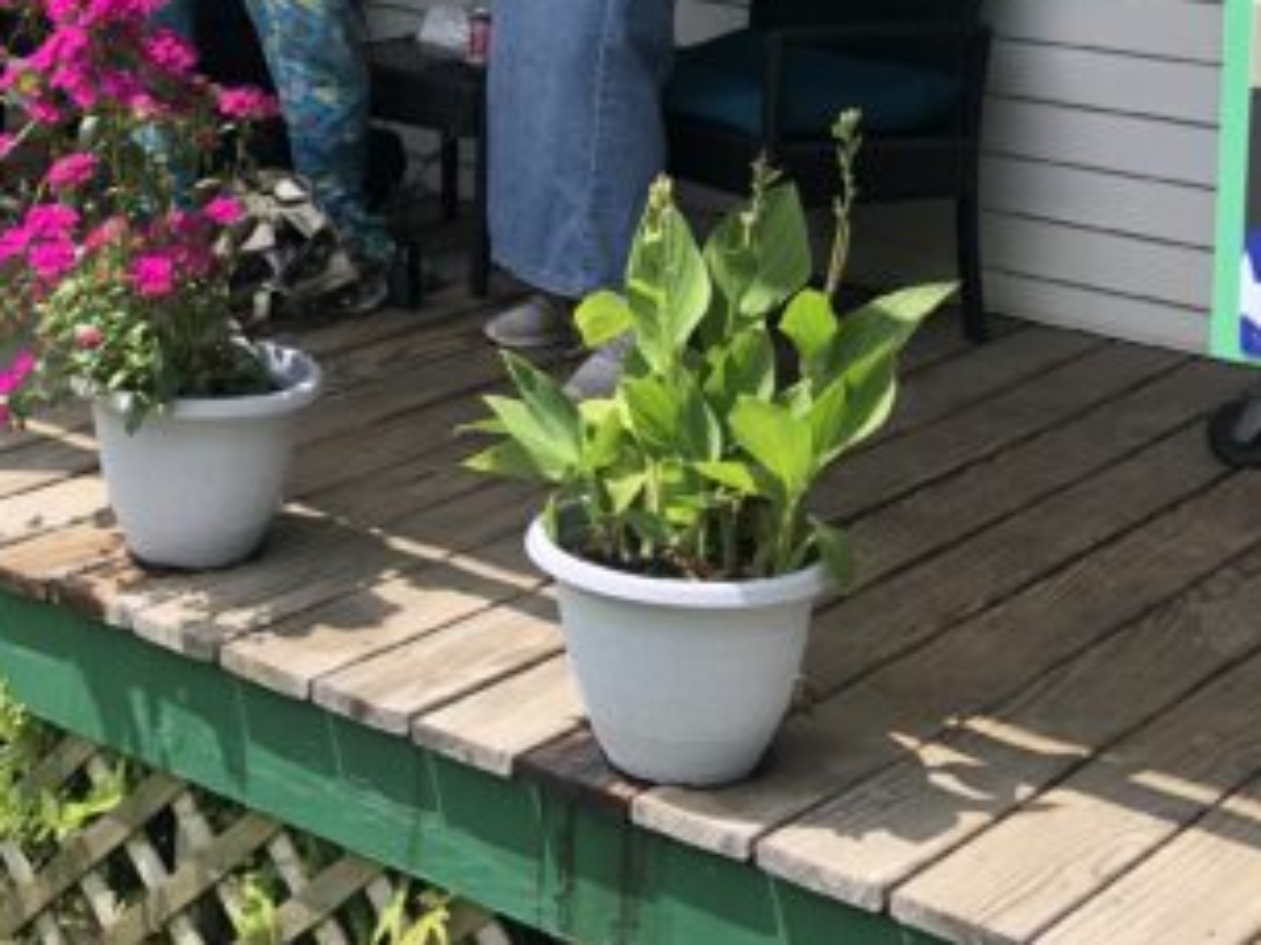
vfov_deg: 19.6
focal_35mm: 71
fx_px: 2585
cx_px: 250
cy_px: -162
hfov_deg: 26.9
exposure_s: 1/674
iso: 20
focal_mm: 4
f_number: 1.8
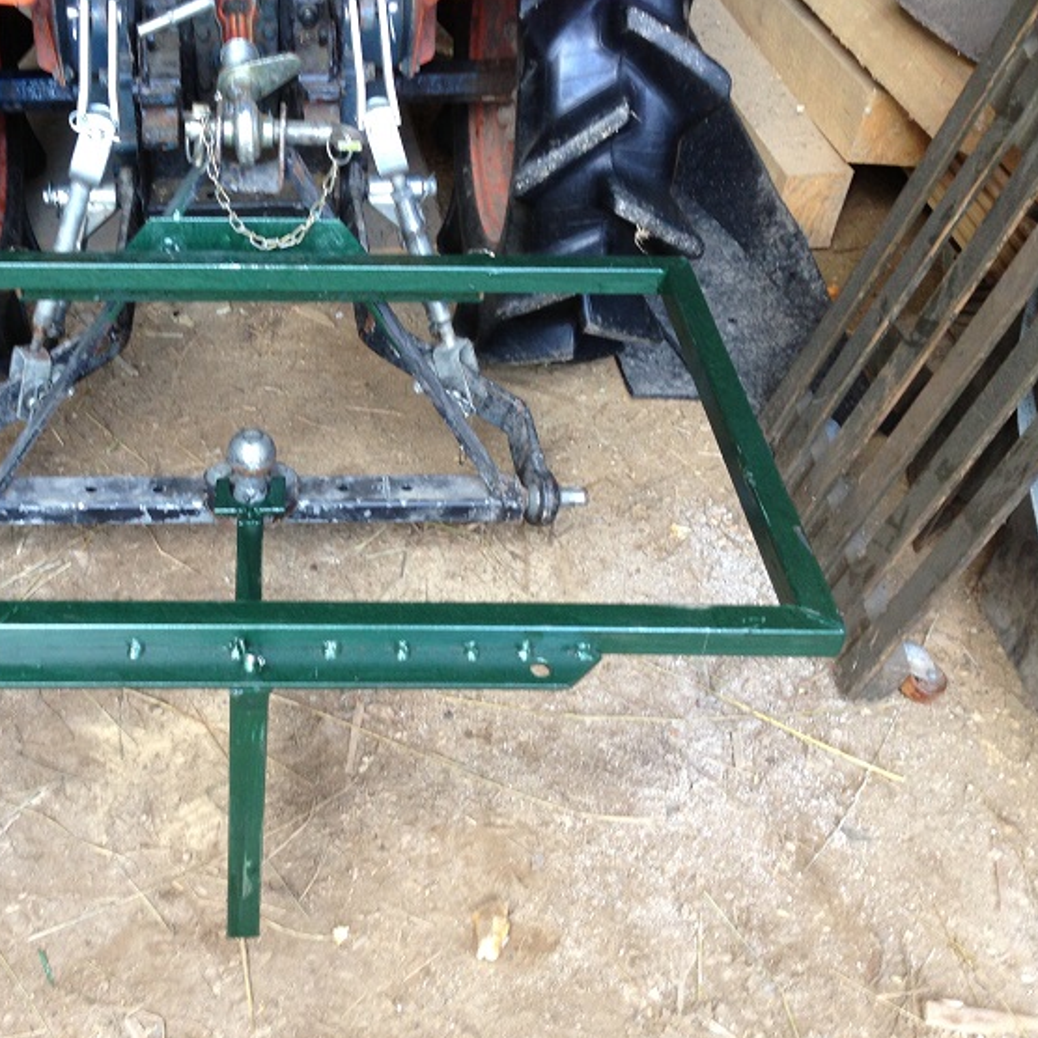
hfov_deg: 39.3
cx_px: 304
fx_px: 1425
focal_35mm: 42
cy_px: 549
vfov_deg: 40.0
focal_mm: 4.13
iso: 80
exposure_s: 1/20
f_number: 2.4
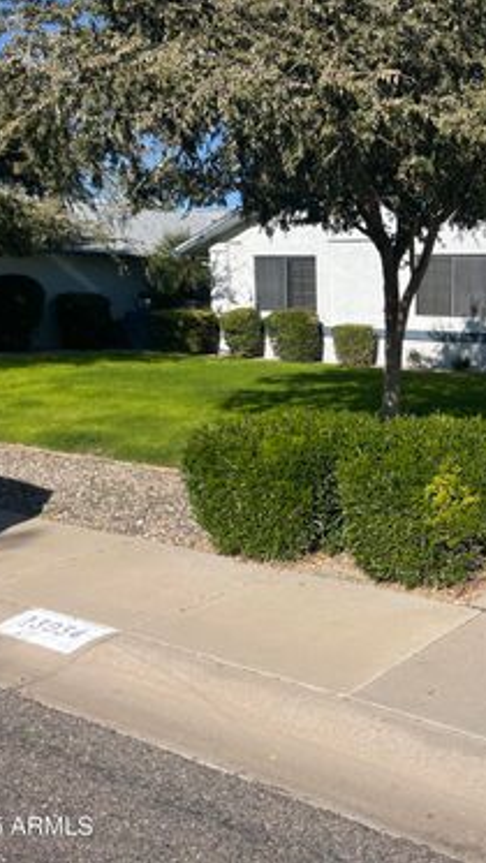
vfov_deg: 52.8
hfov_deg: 28.5
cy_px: 432
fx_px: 870
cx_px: 525
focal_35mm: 38
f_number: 1.6
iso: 32
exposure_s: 1/6494
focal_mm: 4.2
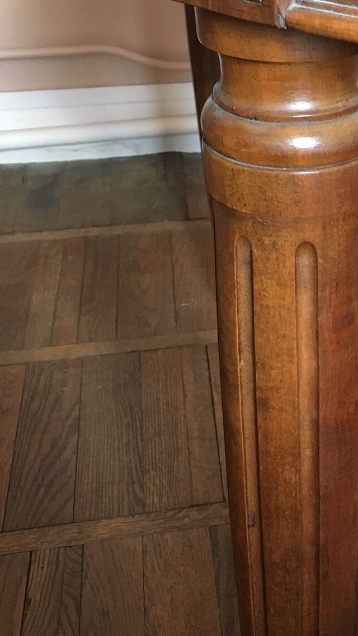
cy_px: 271
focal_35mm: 56
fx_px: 945
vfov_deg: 37.1
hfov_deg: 20.8
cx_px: 354
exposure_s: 1/25
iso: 200
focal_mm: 4.15
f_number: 2.2
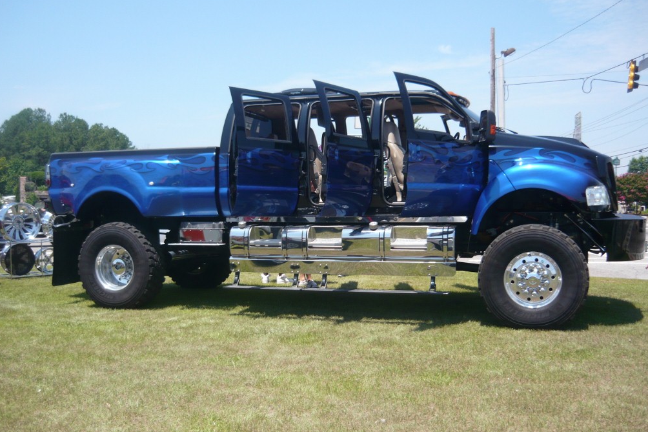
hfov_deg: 54.4
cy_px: 213
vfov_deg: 37.8
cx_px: 322
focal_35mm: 35
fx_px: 630
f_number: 8
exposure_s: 1/125
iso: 100
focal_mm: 5.5
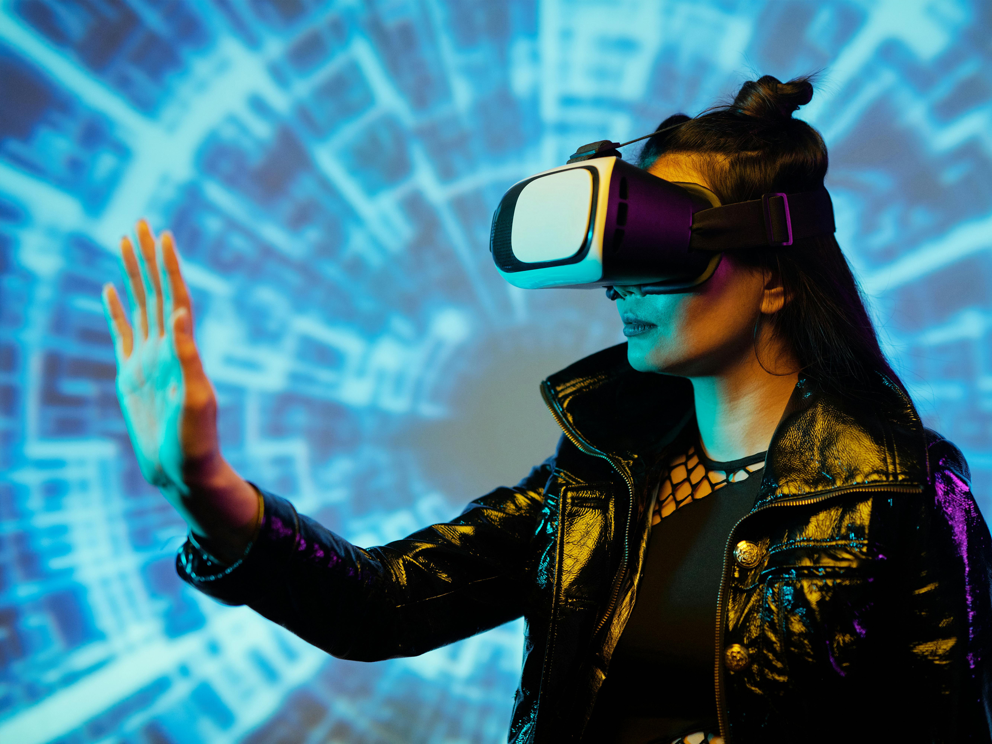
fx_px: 831
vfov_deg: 48.2
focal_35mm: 29
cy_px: 372
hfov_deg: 61.7
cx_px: 496
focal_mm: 4.15
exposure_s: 1/100
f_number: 2.2
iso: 50
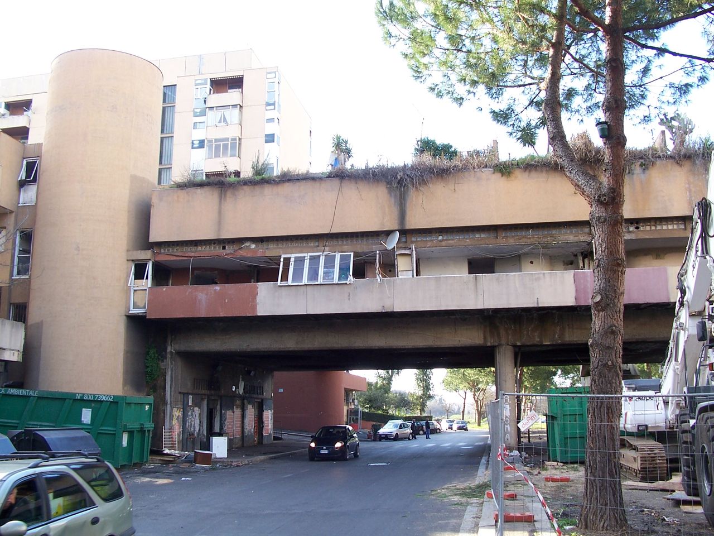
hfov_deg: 52.6
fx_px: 722
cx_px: 357
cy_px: 268
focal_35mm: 35
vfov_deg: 40.7
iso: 80
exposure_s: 1/90
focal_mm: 6
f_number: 2.8
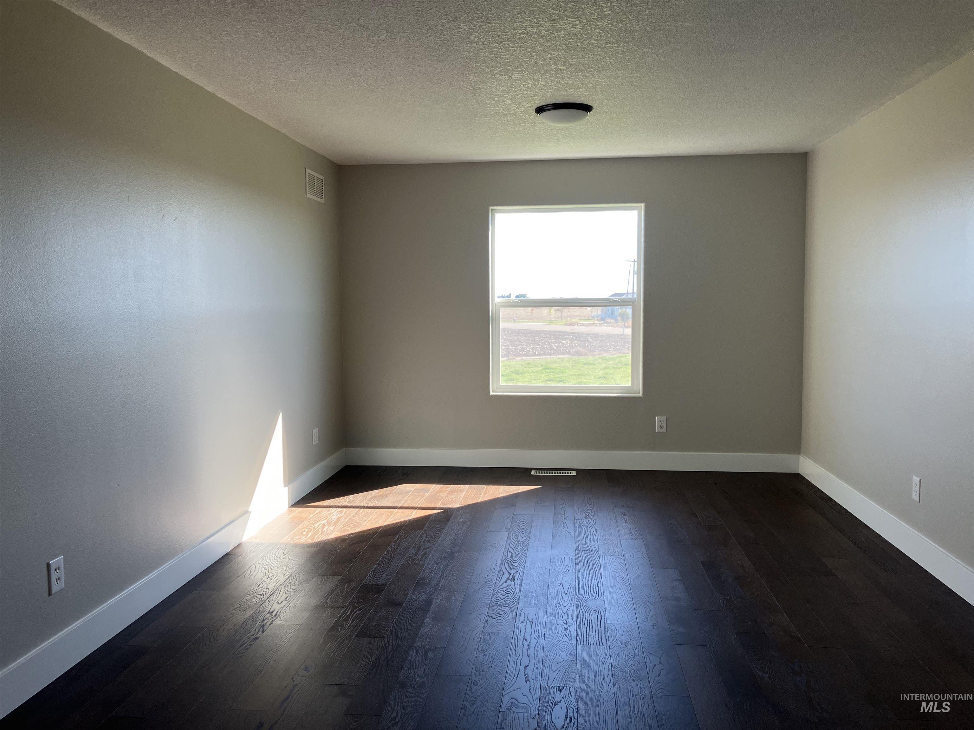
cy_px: 365
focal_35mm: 28
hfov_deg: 63.4
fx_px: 788
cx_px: 487
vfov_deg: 49.7
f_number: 1.8
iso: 40
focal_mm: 3.99
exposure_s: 1/120
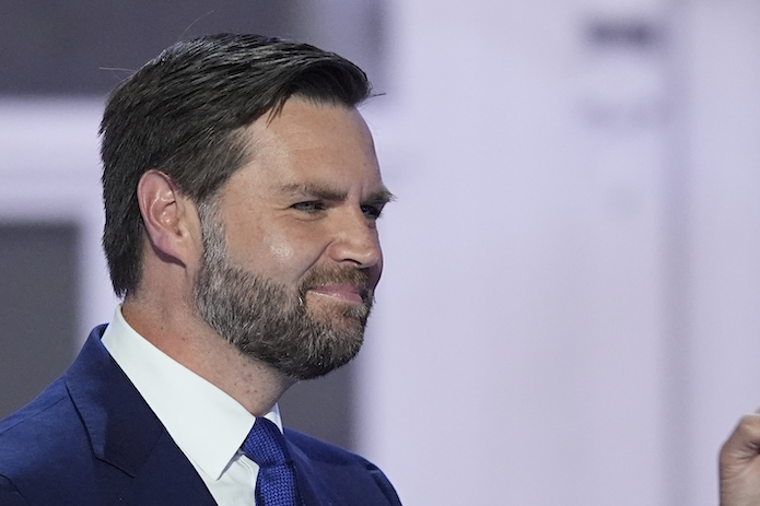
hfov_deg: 1.3
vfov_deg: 0.9
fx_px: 32797
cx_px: 304
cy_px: 415
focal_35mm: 1554
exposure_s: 1/500
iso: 3200
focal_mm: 600
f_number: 4
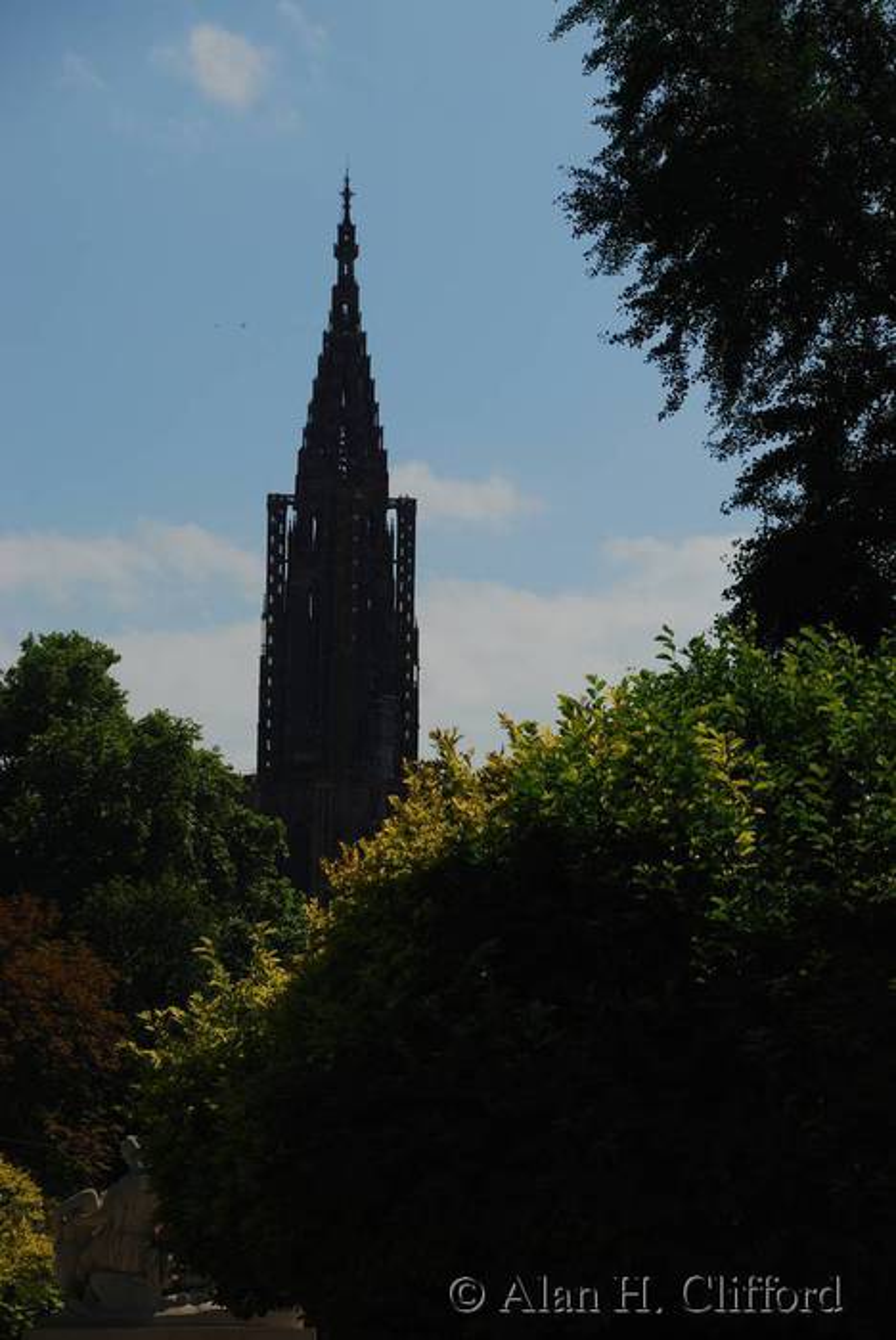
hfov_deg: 8.7
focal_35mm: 158
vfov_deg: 13.0
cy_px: 670
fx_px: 5868
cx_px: 448
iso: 100
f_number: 8
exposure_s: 1/1000
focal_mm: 105
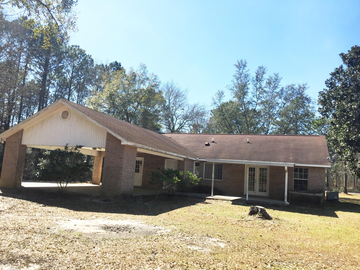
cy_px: 135
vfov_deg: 48.2
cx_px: 180
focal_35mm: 29
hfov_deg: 61.7
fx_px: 302
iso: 32
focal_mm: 4.15
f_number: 2.2
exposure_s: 1/1721
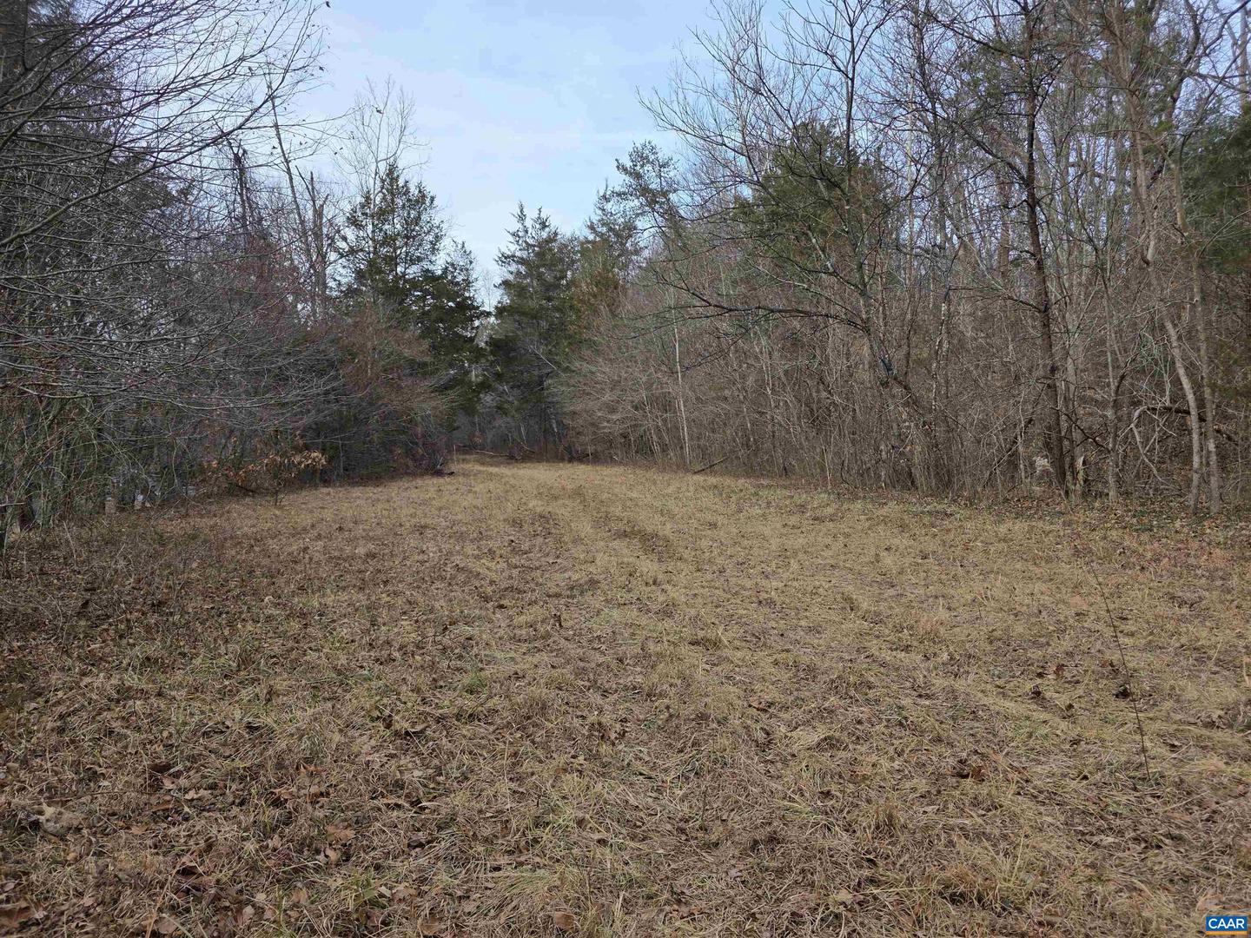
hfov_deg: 73.9
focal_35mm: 23
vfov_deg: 58.9
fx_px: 831
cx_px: 626
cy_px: 469
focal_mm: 6.3
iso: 32
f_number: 1.7
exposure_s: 1/359
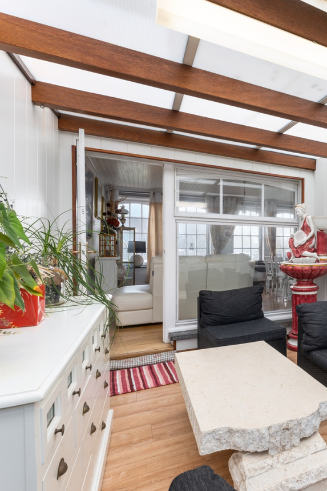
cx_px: 302
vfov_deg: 78.6
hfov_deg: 50.0
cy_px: 252
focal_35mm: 22
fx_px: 300
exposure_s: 1/6
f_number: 10
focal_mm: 14
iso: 100
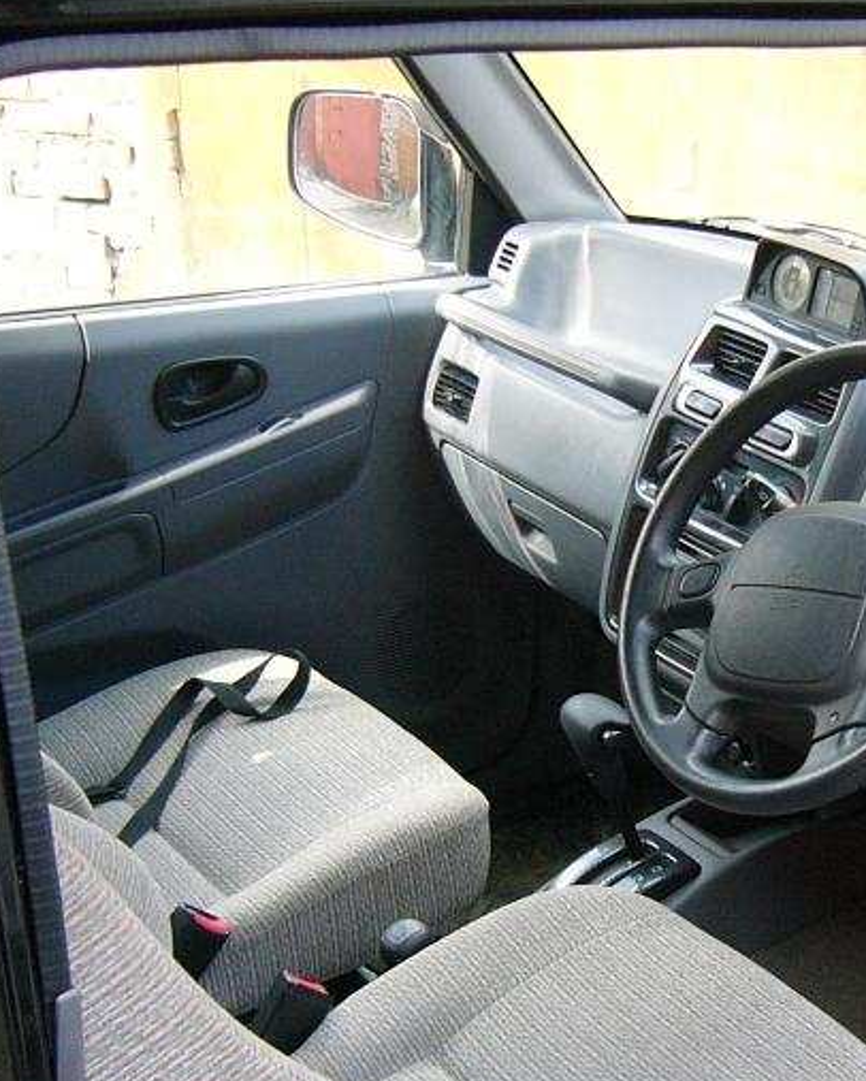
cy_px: 625
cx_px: 736
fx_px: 2209
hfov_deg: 21.8
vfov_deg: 27.5
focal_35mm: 69
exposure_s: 1/80
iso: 100
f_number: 2.8
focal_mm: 5.8
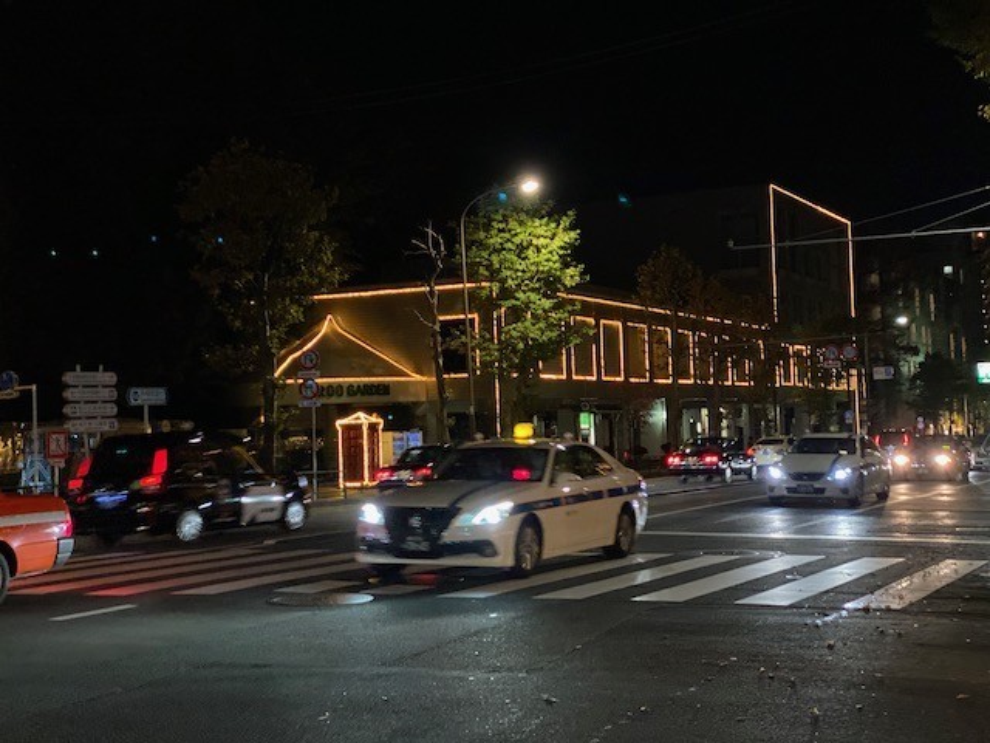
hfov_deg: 36.8
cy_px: 372
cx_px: 495
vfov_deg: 28.0
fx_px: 1487
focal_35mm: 52
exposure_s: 1/50
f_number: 2
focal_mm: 6
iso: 640
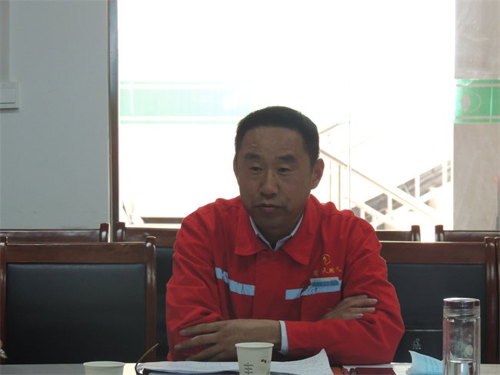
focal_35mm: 185
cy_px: 188
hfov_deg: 10.7
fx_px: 2671
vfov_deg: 8.0
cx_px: 250
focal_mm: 33
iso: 720
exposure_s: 1/30
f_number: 4.6
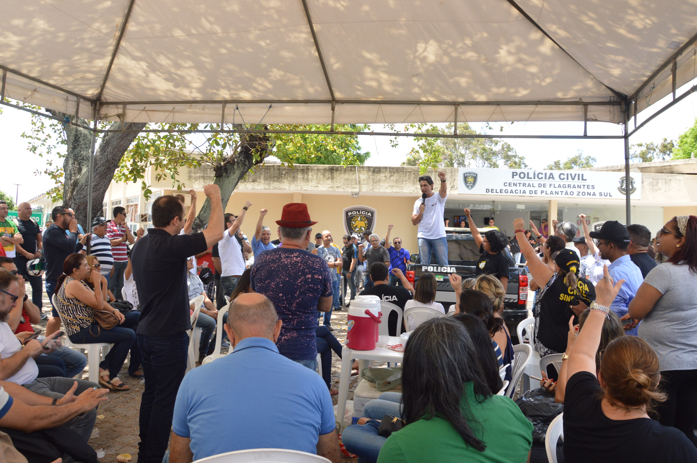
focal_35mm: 27
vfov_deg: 47.8
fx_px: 522
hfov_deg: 67.4
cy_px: 232
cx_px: 348
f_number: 8
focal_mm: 18
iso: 400
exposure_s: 1/200
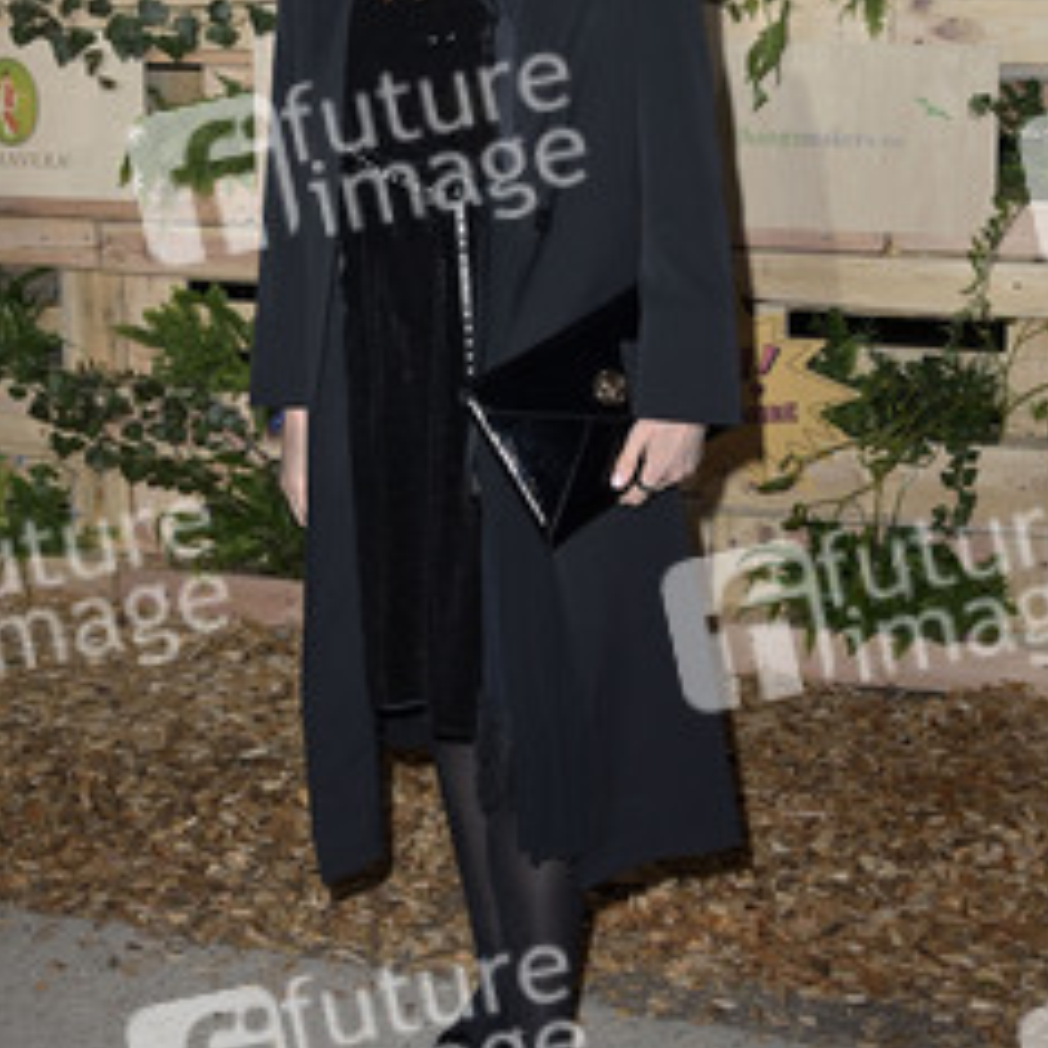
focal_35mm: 55
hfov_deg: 31.1
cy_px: 384
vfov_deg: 30.9
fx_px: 1884
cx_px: 486
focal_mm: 38
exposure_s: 1/250
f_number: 5.6
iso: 640
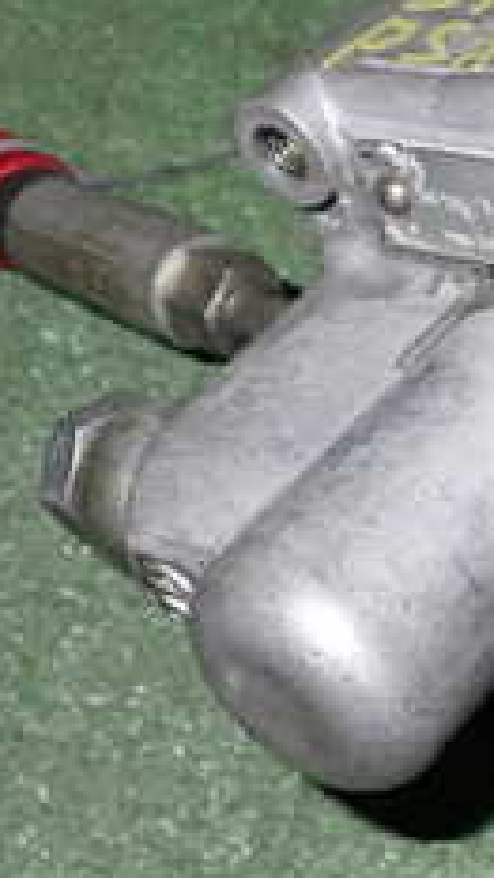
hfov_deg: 13.9
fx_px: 1957
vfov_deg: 25.3
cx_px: 611
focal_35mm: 84
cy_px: 354
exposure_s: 1/30
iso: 250
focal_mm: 5.4
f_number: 6.3
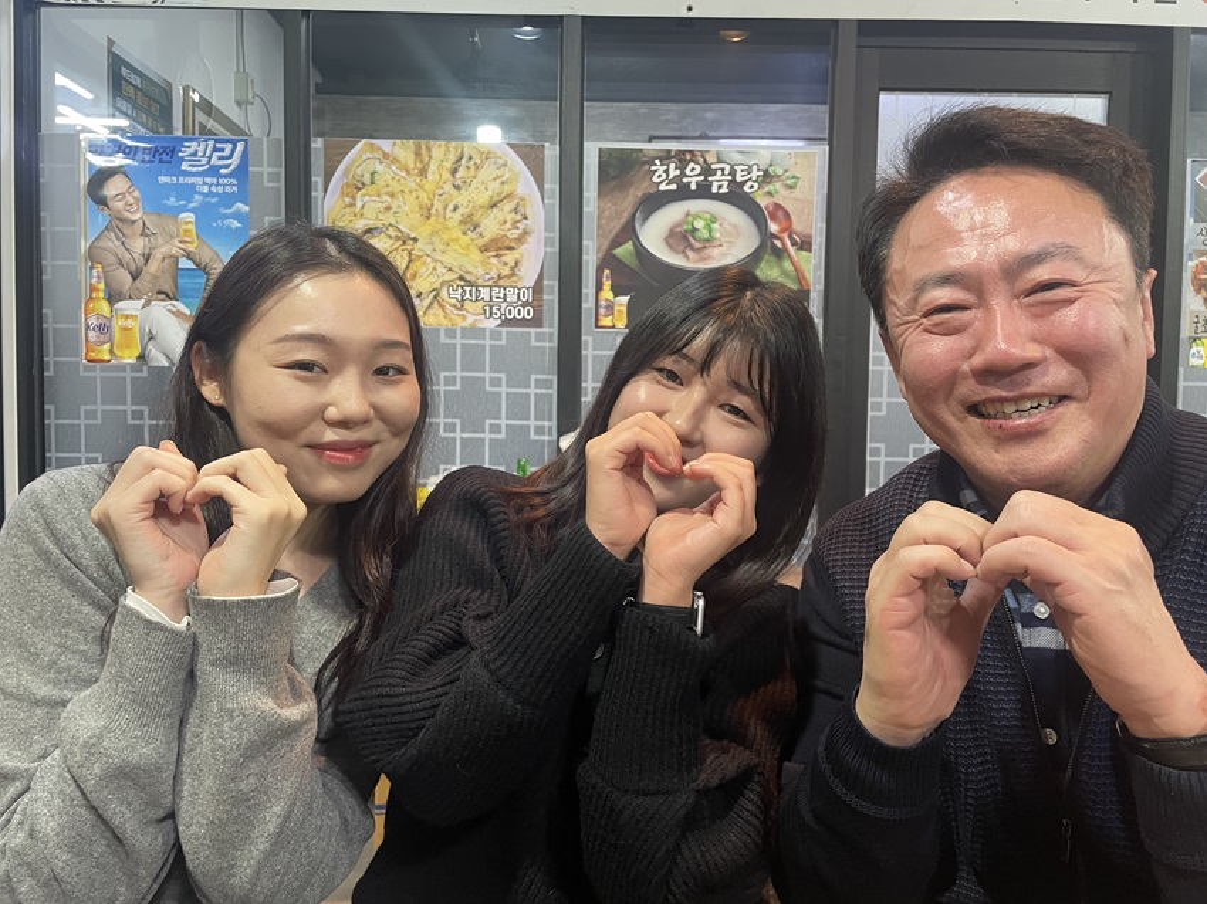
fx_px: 906
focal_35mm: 26
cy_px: 452
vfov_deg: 53.0
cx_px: 604
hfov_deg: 67.3
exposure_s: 1/60
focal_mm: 4.2
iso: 250
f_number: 1.6
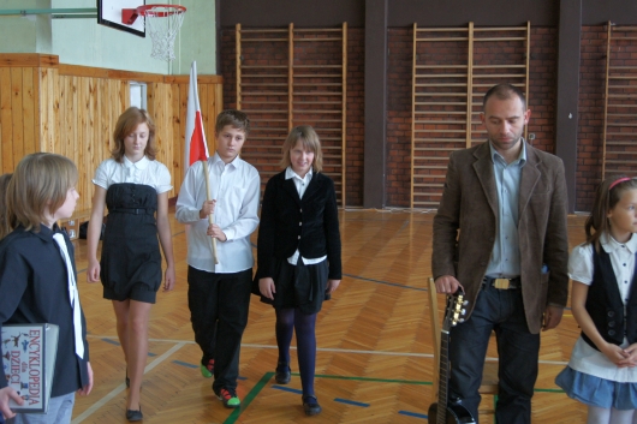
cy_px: 212
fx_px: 929
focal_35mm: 52
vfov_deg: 25.7
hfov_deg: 37.9
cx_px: 318
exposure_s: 1/60
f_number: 4.5
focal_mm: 35
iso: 640
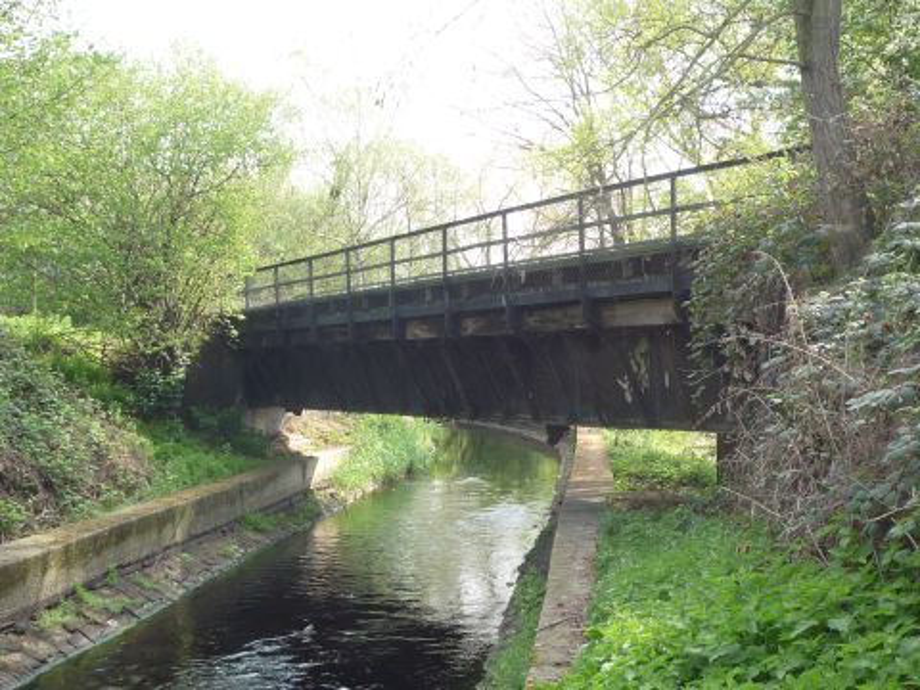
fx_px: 1223
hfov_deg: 41.2
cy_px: 345
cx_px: 460
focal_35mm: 46
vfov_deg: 31.5
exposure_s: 1/160
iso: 100
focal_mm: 5.8
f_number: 4
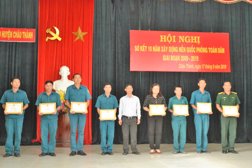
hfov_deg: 47.9
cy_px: 84
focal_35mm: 40
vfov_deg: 33.0
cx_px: 126
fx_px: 283
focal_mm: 27
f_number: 3.8
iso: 3200
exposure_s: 1/60
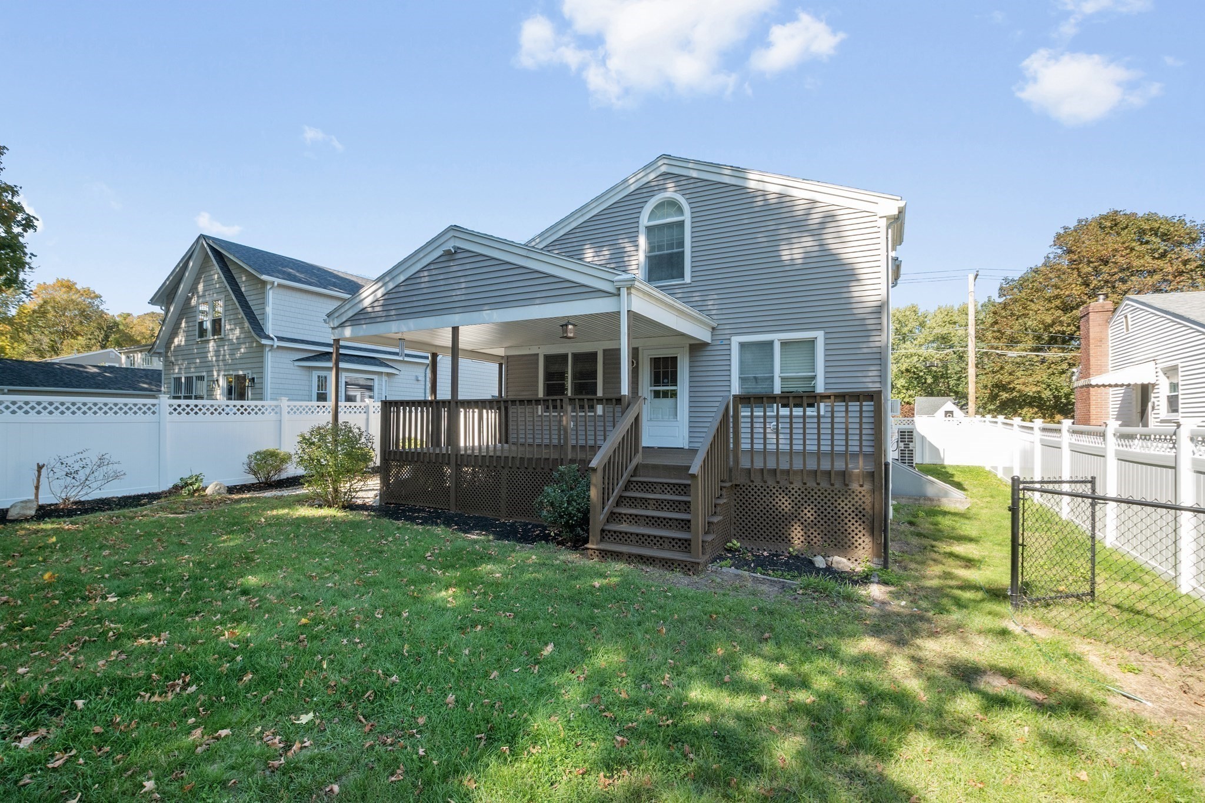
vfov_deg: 77.3
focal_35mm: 15
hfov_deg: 100.4
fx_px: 502
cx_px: 602
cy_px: 402
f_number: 11
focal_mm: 10
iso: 250
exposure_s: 1/50
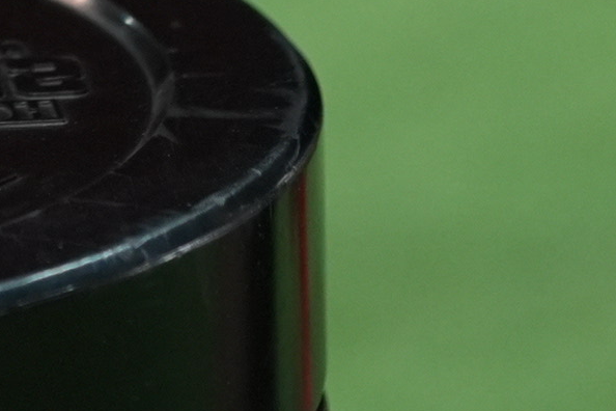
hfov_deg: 3.1
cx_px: -107
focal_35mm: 659
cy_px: -1036
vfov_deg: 2.1
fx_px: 11275
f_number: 1.4
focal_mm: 85
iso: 1250
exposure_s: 1/640
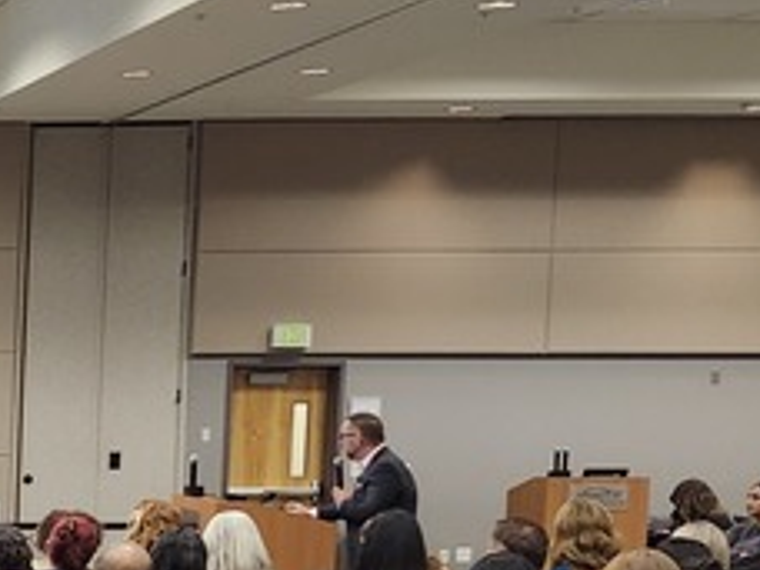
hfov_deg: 15.9
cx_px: -690
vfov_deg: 14.3
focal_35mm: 101
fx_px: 2217
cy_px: 623
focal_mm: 5.54
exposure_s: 1/120
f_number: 1.8
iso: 640
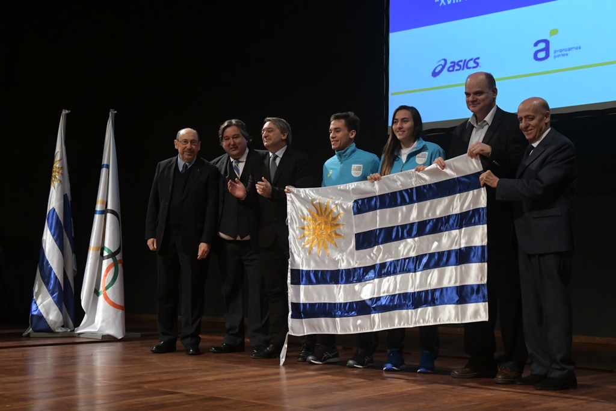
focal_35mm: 51
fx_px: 873
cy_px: 206
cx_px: 308
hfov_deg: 38.9
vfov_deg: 26.5
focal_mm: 34
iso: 5000
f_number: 5.6
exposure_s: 1/160
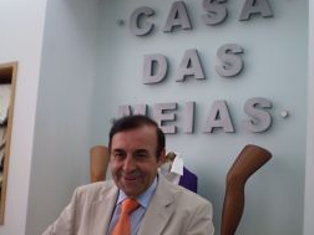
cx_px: 155
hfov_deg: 38.2
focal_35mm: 50
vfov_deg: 28.9
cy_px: 160
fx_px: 454
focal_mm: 6.3
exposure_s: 1/30
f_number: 3.1
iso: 125
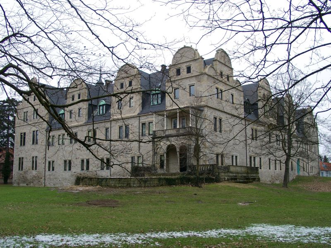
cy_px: 124
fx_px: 325
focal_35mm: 34
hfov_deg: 54.0
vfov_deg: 41.8
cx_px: 166
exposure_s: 1/133
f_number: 4
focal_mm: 7.13
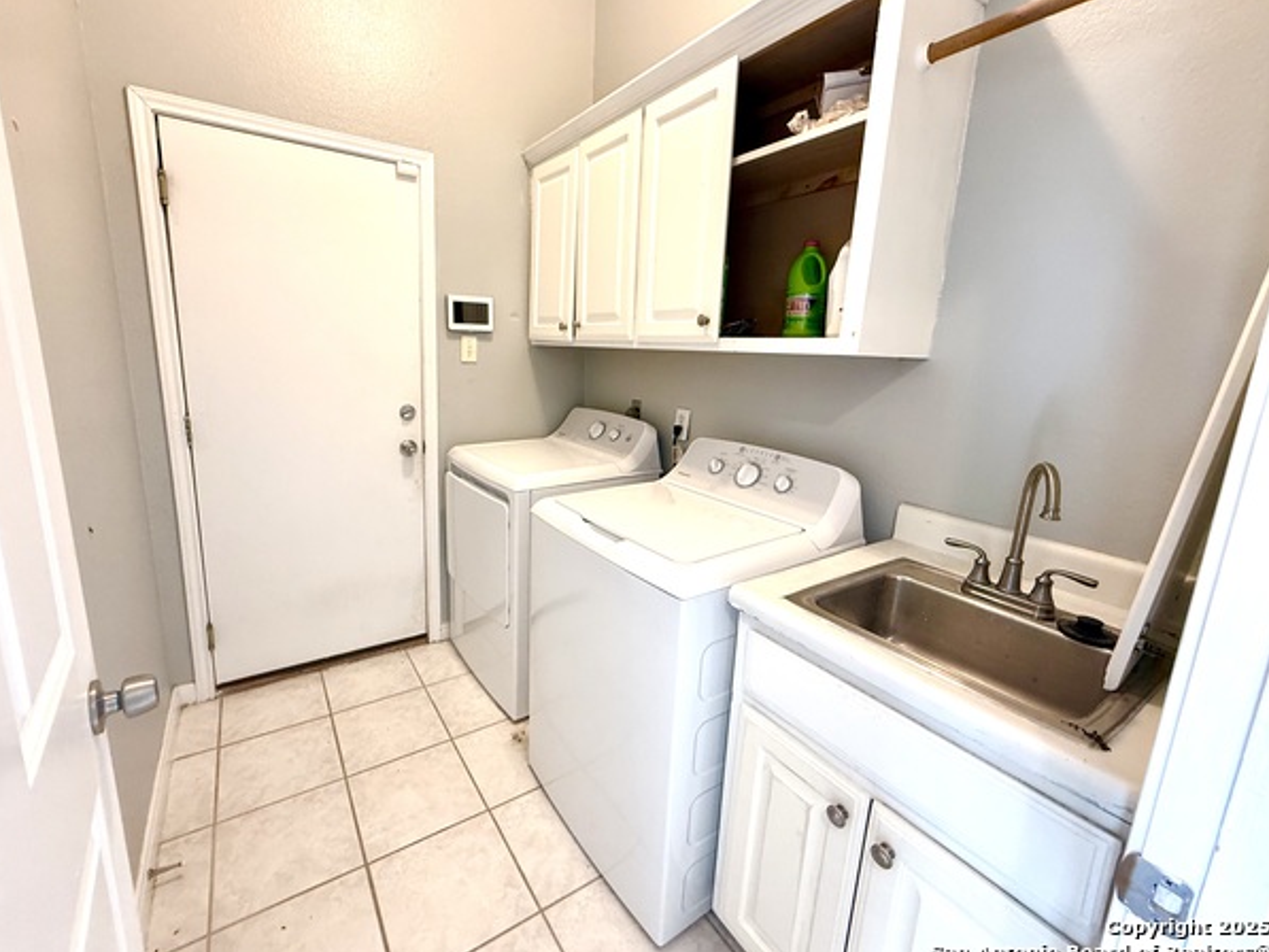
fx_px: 550
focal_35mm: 15
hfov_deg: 98.0
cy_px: 455
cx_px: 595
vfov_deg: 81.7
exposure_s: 1/60
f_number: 2.2
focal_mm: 2.22
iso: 250
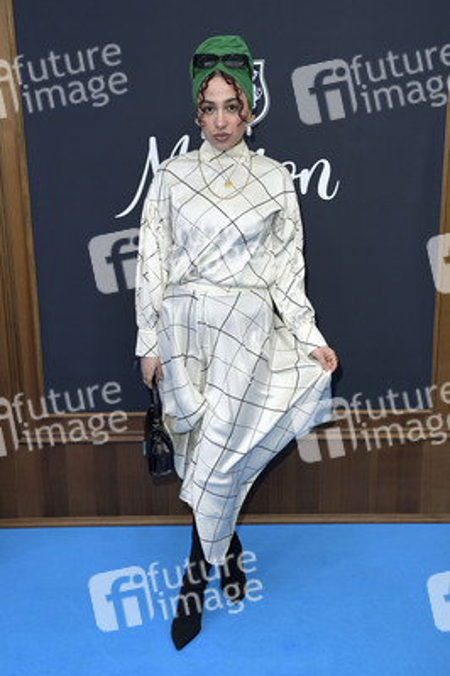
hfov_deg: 30.5
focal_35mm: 44
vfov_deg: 44.5
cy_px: 338
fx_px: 826
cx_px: 225
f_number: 5.6
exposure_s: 1/250
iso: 500
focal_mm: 44
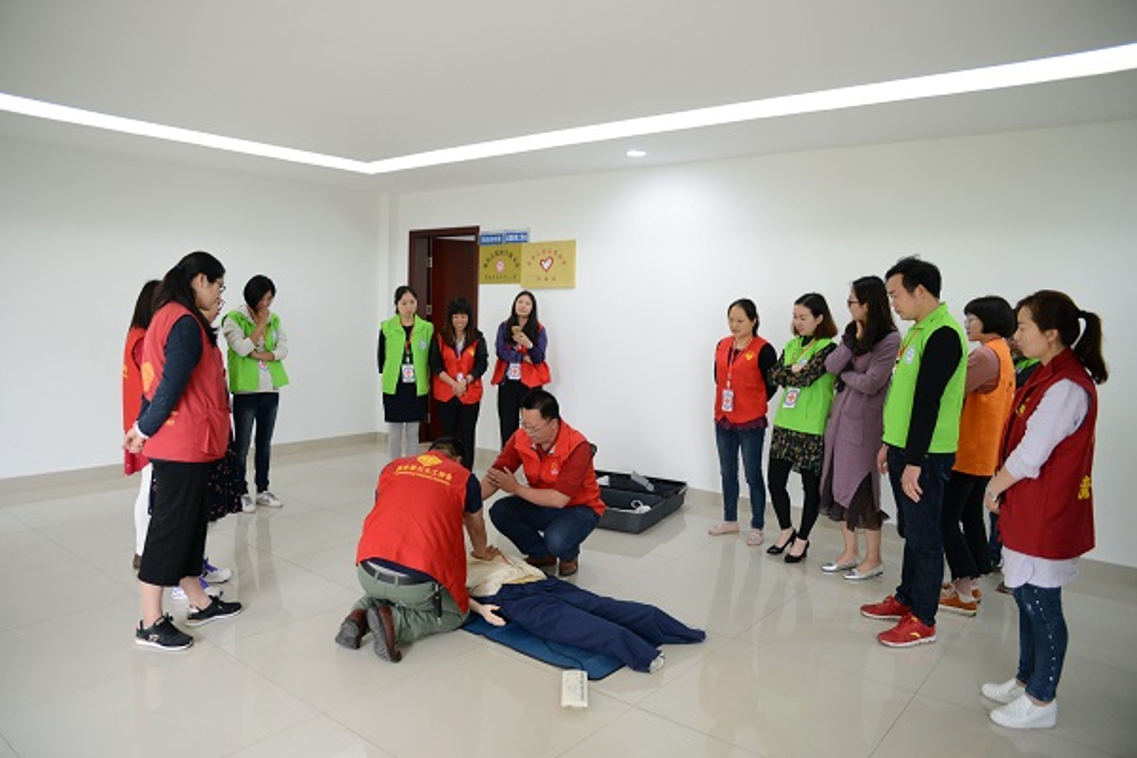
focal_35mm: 24
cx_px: 568
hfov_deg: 73.7
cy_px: 379
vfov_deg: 53.1
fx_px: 758
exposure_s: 1/160
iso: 1100
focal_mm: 24
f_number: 2.8
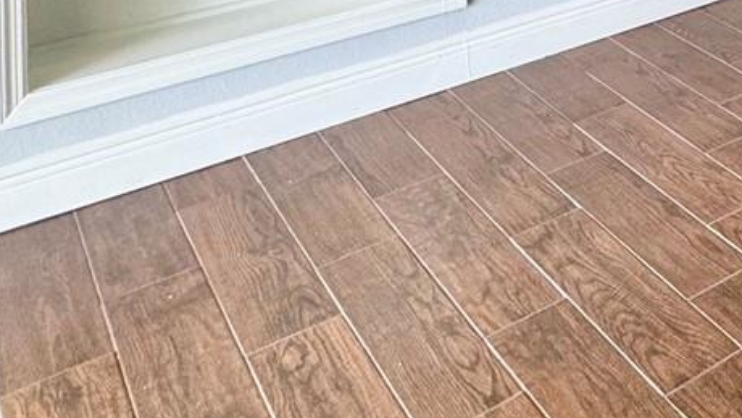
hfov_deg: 31.5
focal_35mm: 53
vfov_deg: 17.5
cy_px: -373
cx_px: 932
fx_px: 1043
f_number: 2.2
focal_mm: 2.22
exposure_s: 1/120
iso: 125
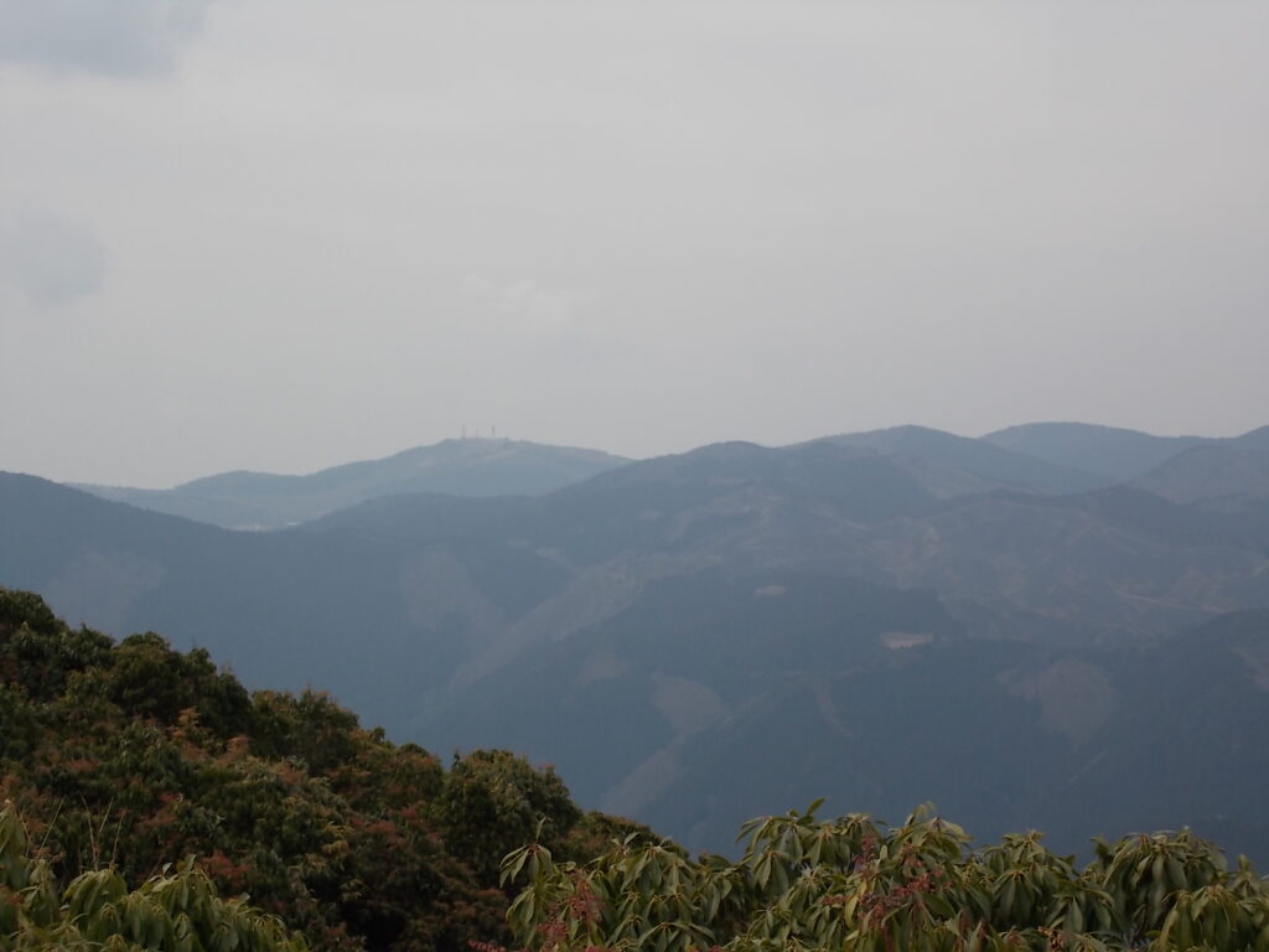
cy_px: 476
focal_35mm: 86
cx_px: 634
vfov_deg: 17.2
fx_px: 3153
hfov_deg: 22.8
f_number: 6.3
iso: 80
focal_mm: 15.4
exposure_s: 1/400
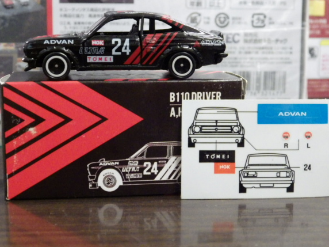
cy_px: 117
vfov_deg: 22.3
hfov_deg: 29.4
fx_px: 627
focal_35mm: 66
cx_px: 161
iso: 1250
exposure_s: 1/25
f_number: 4
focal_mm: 10.7
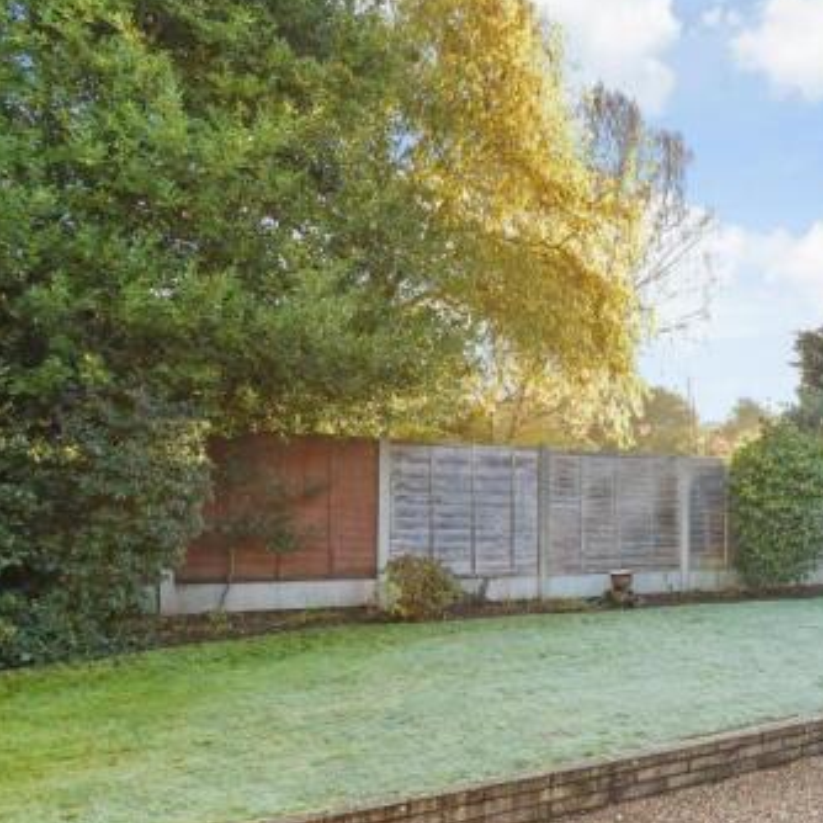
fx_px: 672
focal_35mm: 25
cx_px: 758
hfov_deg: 54.0
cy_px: 521
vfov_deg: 61.9
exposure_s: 1/60
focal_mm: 10
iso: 320
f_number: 8
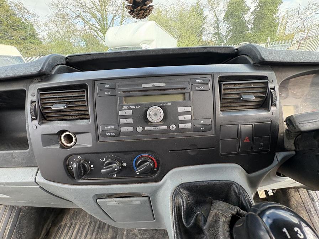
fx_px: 129
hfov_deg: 102.1
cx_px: 160
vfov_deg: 85.7
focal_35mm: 14
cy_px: 120
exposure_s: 1/105
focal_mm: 2.22
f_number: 2.2
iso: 125
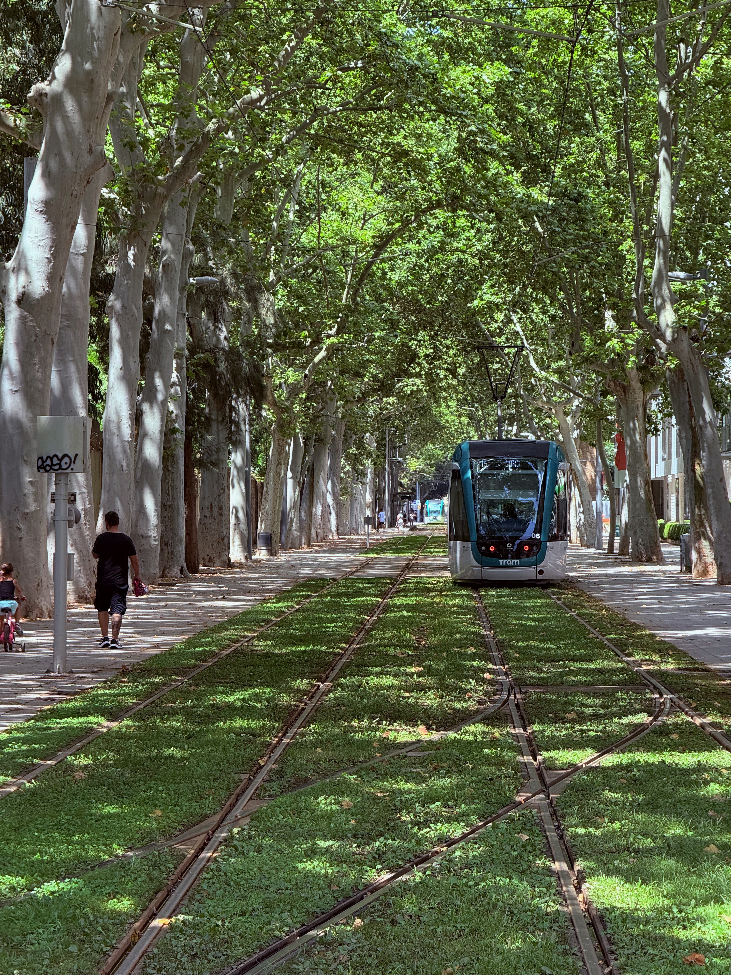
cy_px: 488
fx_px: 3379
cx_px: 366
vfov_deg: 16.4
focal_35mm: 120
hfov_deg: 12.3
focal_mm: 15.66
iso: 64
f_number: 2.8
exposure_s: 1/334
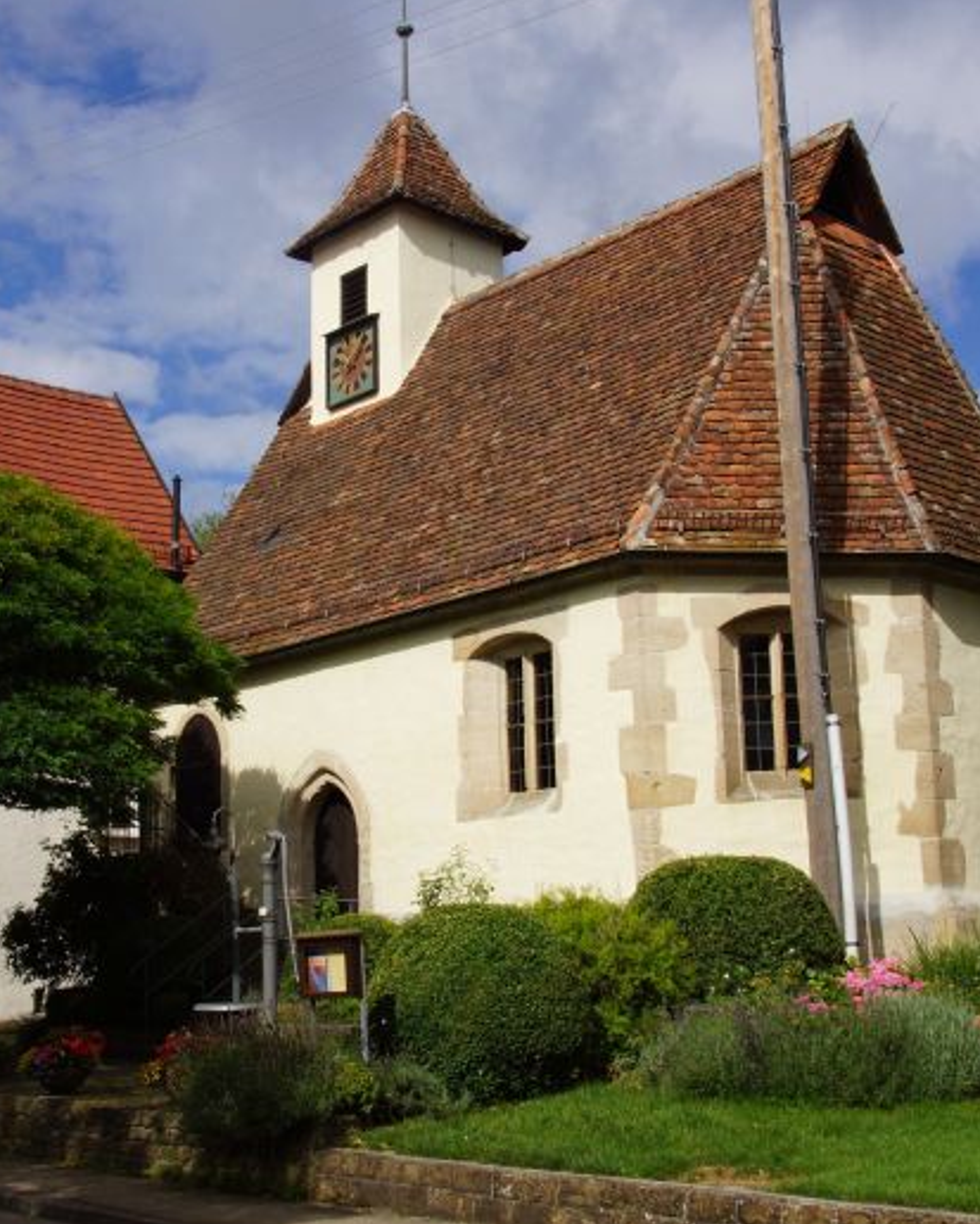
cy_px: 604
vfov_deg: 38.8
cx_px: 392
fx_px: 1740
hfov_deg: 31.4
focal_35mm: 48
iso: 100
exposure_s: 1/160
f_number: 16
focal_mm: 22
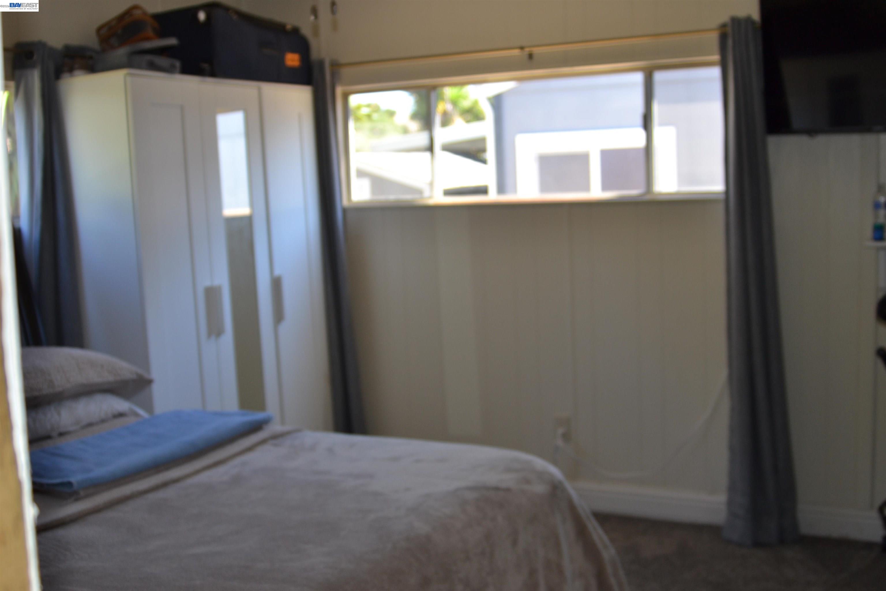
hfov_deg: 46.4
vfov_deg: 31.9
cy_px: 296
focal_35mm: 42
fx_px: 1034
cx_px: 443
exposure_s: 1/125
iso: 220
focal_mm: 28
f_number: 4
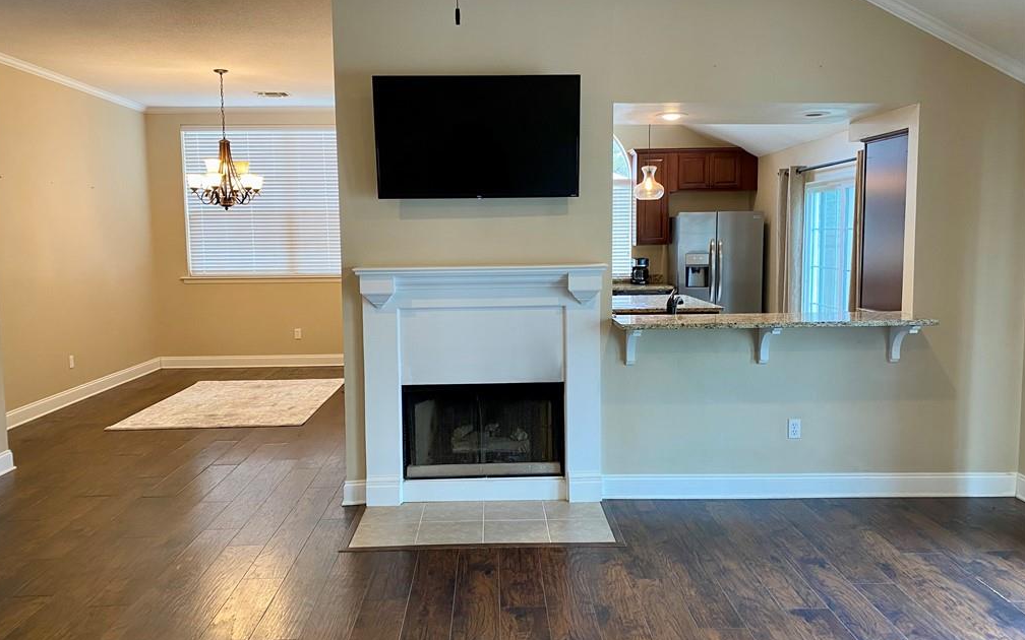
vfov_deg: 44.5
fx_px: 782
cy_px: 319
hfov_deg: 66.5
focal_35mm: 28
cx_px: 509
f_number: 1.8
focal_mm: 4.25
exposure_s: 1/60
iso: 100
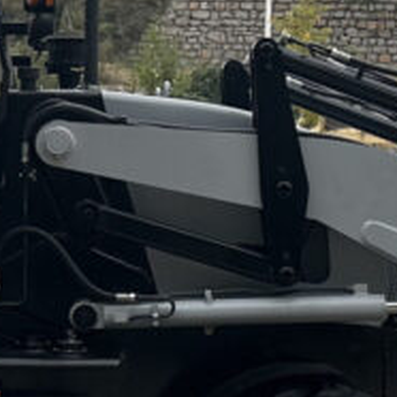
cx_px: 53
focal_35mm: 137
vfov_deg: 12.7
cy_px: 220
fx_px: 1778
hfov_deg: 12.7
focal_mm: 6.86
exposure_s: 1/4184
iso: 80
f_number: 1.78
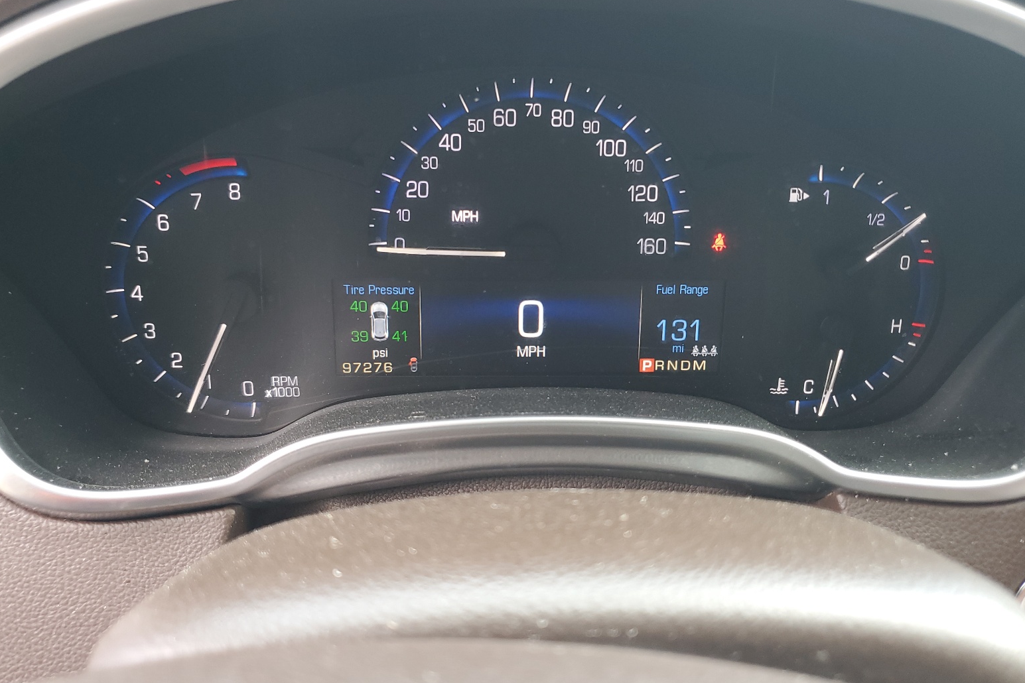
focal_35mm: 28
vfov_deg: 46.4
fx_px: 797
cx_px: 523
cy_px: 324
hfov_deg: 65.5
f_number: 1.5
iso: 57
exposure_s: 1/60.2
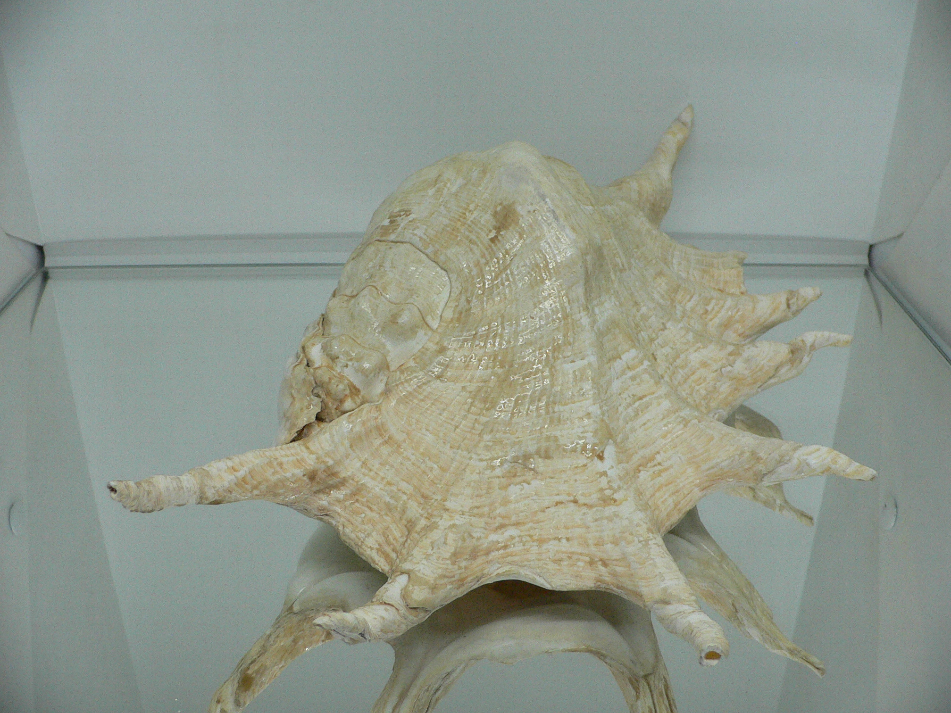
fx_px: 962
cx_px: 476
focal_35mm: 35
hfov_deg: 52.6
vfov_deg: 40.7
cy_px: 356
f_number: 2.8
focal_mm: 4.6
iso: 200
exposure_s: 1/60
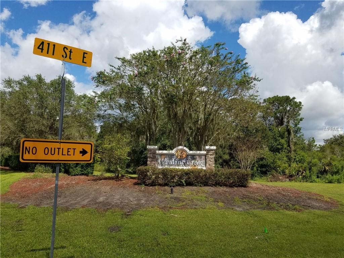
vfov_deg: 53.1
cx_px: 172
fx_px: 258
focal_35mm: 26
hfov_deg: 67.3
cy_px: 129
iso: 50
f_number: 1.7
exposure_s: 1/3128
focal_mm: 4.2
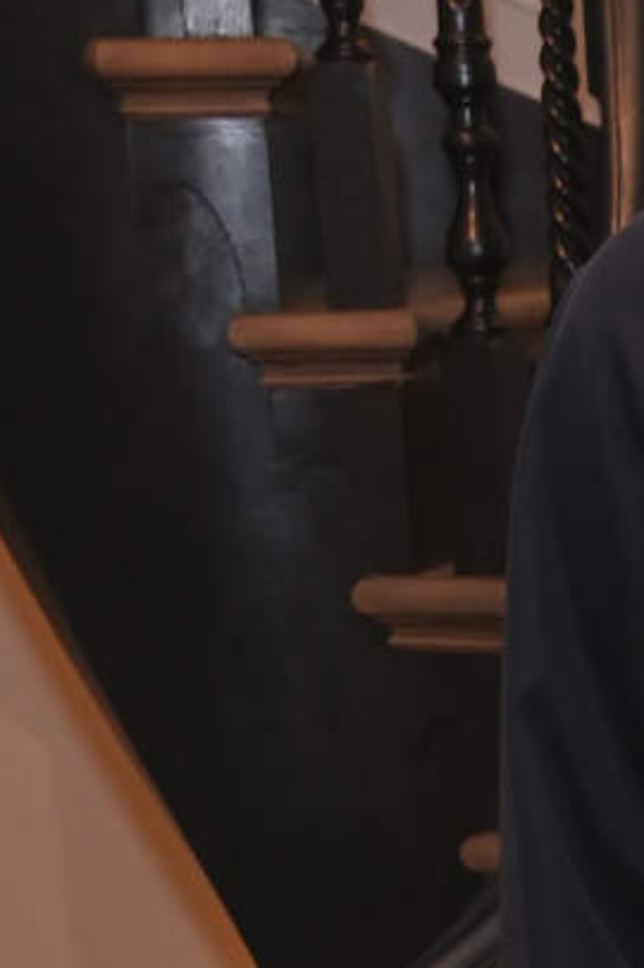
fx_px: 3709
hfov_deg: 9.5
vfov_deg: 14.2
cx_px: 1104
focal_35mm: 138
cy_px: 1284
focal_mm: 31
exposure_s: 1/160
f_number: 6.3
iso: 1250
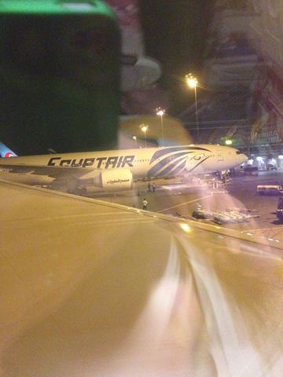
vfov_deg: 52.6
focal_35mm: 35
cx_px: 142
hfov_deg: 40.7
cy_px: 188
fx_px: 382
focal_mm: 4.28
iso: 800
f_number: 2.4
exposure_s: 1/17
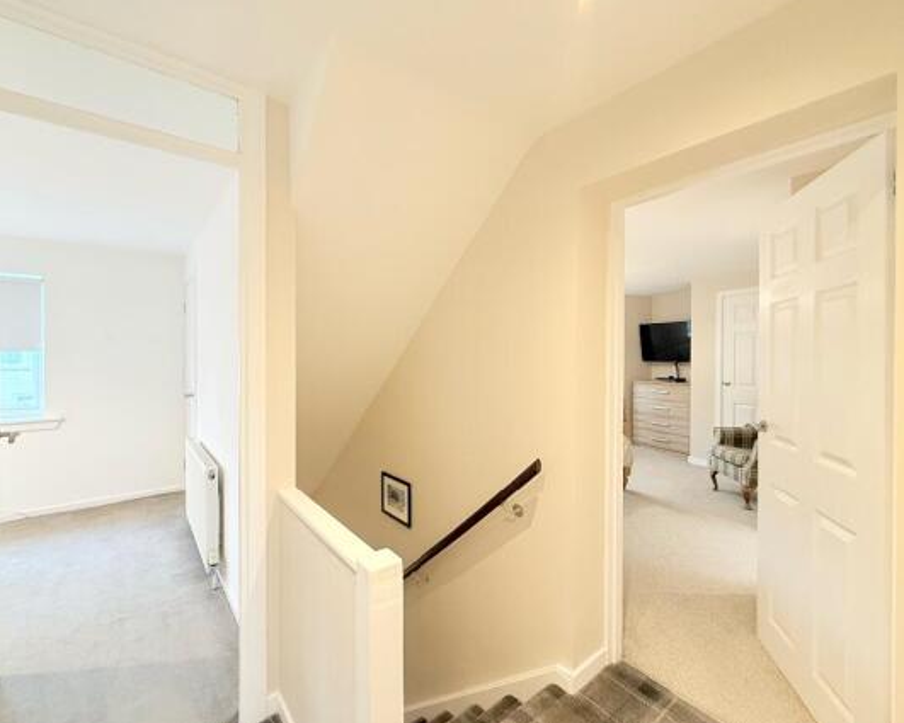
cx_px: 413
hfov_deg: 96.5
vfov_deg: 84.1
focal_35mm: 15
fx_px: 401
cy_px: 358
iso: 320
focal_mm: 2.22
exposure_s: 1/50
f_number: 2.2
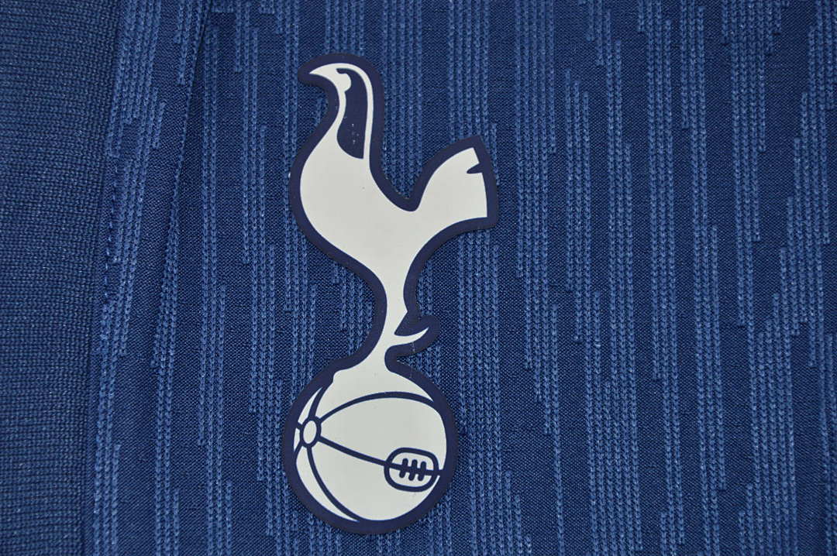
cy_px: 278
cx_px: 418
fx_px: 3658
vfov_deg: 8.7
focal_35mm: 158
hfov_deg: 13.1
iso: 400
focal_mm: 105
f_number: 10
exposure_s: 1/200
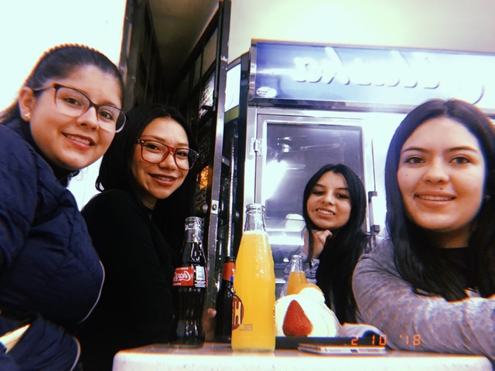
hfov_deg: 58.4
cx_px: 248
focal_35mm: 31
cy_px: 186
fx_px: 443
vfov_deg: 45.4
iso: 320
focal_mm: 2.65
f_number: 2.2
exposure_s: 1/30
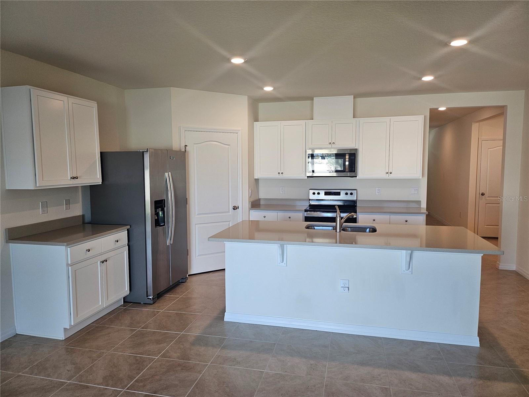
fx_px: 367
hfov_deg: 71.6
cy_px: 198
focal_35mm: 24
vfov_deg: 56.8
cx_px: 264
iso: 80
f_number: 1.8
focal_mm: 5
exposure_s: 1/120
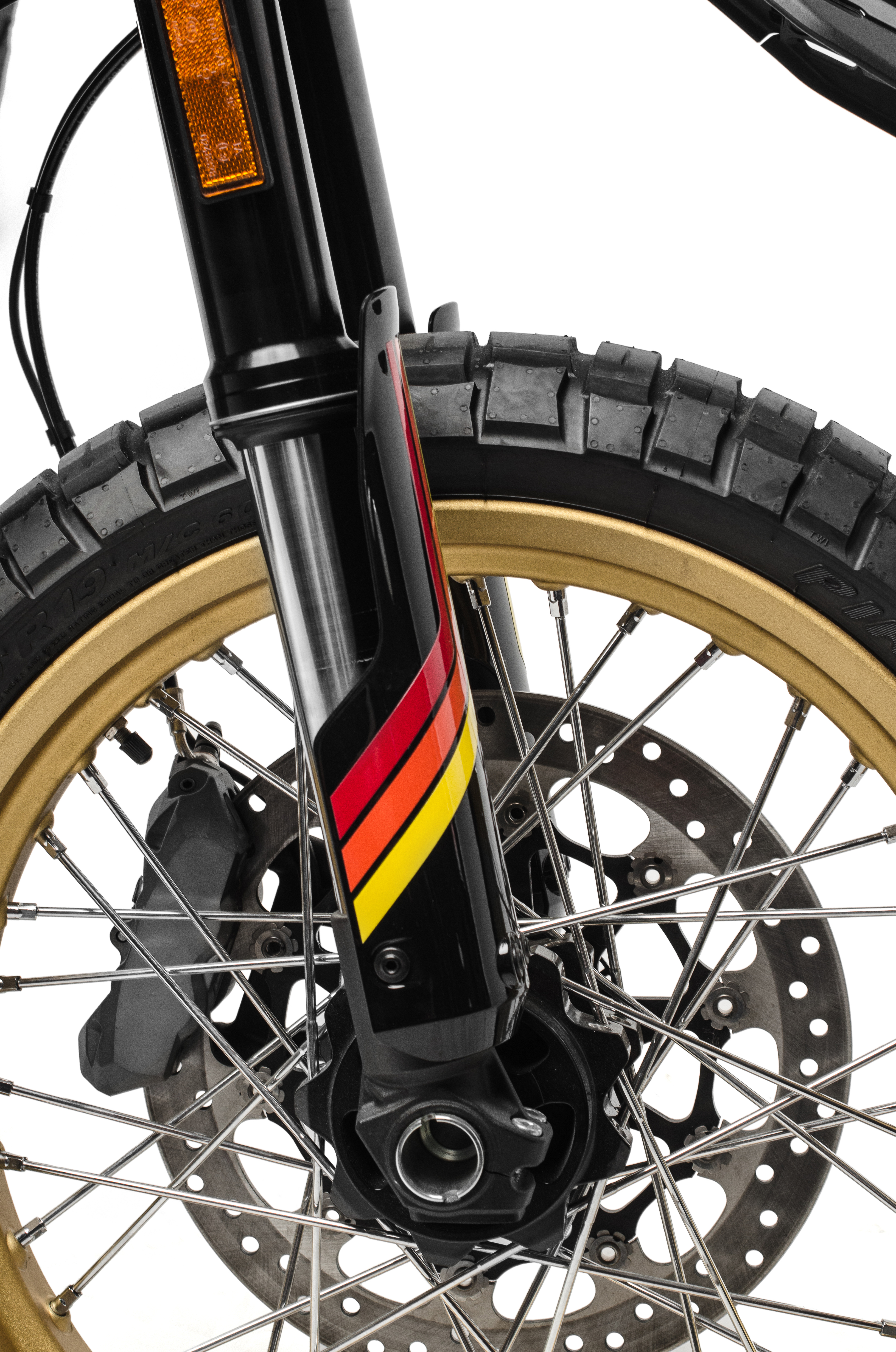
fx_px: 2812
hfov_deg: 18.1
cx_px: 448
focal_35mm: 75
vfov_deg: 27.0
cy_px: 676
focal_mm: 50
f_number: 7.1
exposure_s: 1/100
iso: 200
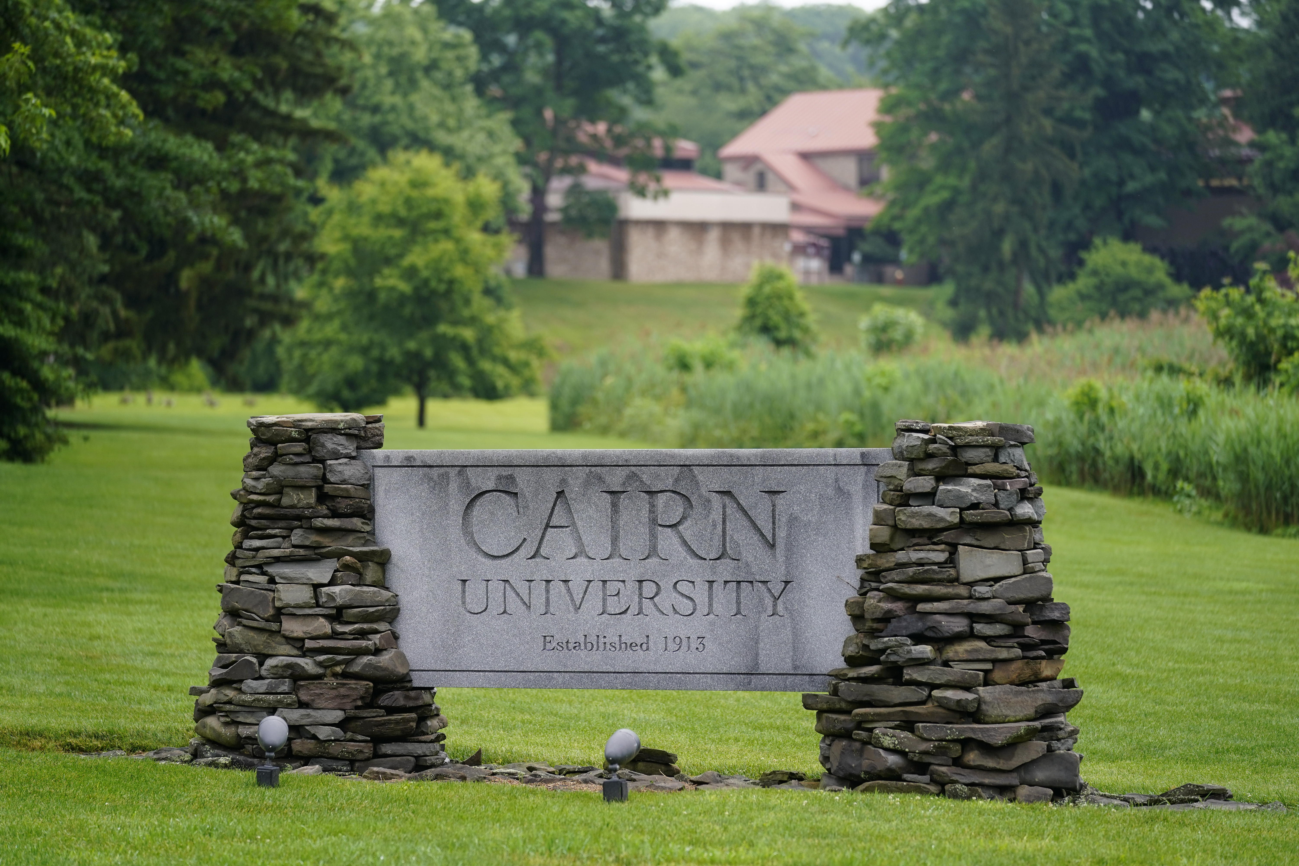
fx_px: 5484
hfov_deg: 13.5
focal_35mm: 152
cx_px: 650
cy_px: 433
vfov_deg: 9.0
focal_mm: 152
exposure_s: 1/400
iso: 400
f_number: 2.8
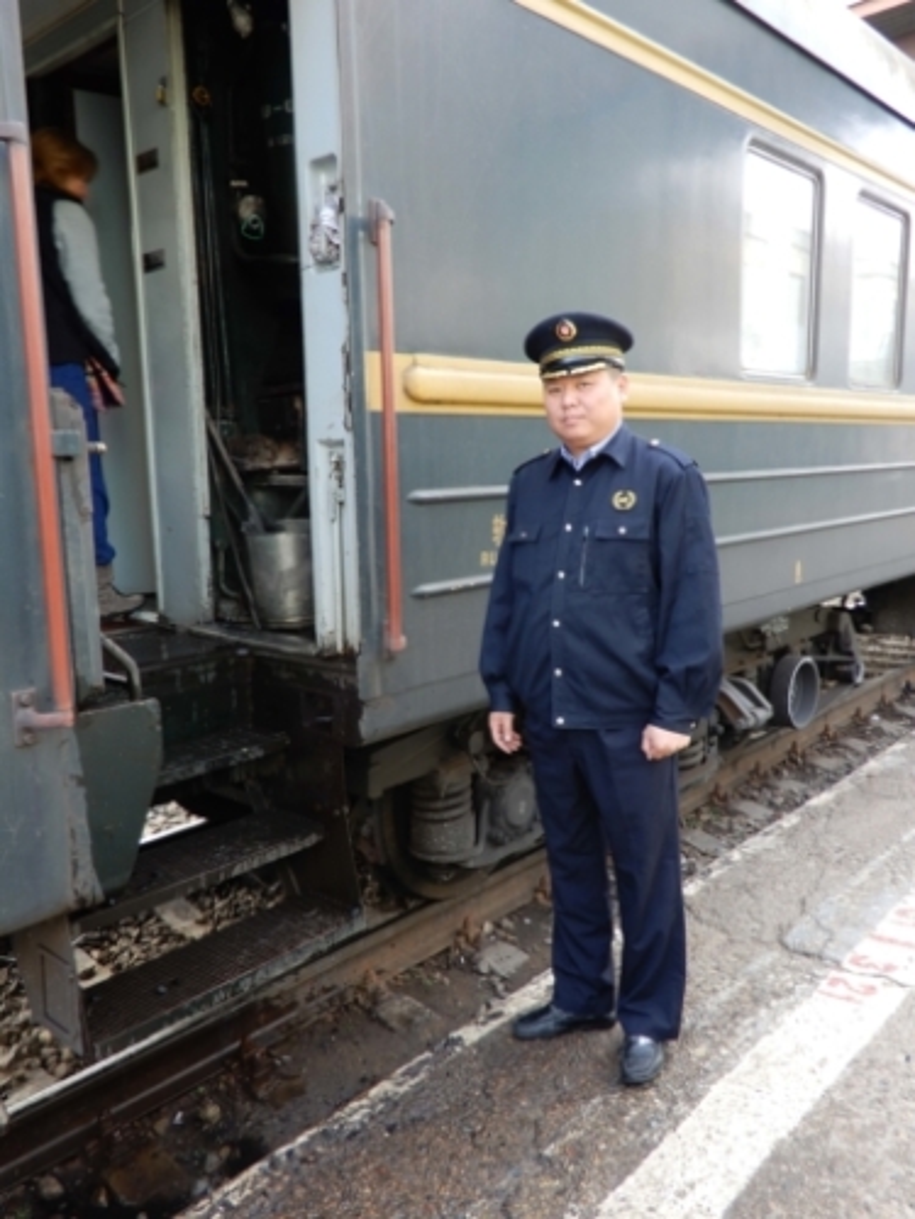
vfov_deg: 63.4
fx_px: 987
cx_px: 458
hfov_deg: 49.7
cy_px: 610
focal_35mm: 28
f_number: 3.5
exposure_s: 1/30
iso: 80
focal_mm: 5
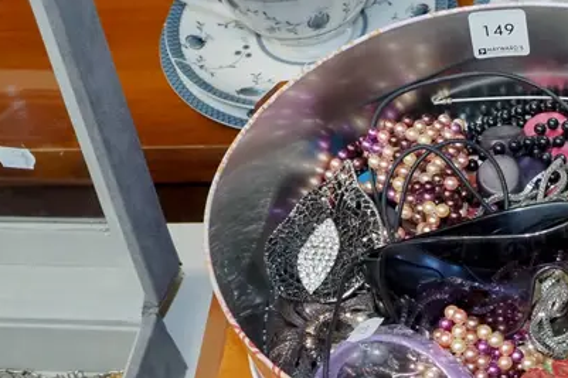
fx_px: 1340
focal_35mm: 85
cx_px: 688
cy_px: 402
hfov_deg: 22.1
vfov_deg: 15.7
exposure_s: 1/160
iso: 2500
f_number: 5.6
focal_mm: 16
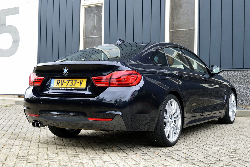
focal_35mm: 52
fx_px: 365
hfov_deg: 37.9
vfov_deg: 25.8
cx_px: 125
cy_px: 84
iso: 400
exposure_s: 1/60
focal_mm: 35
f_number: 8
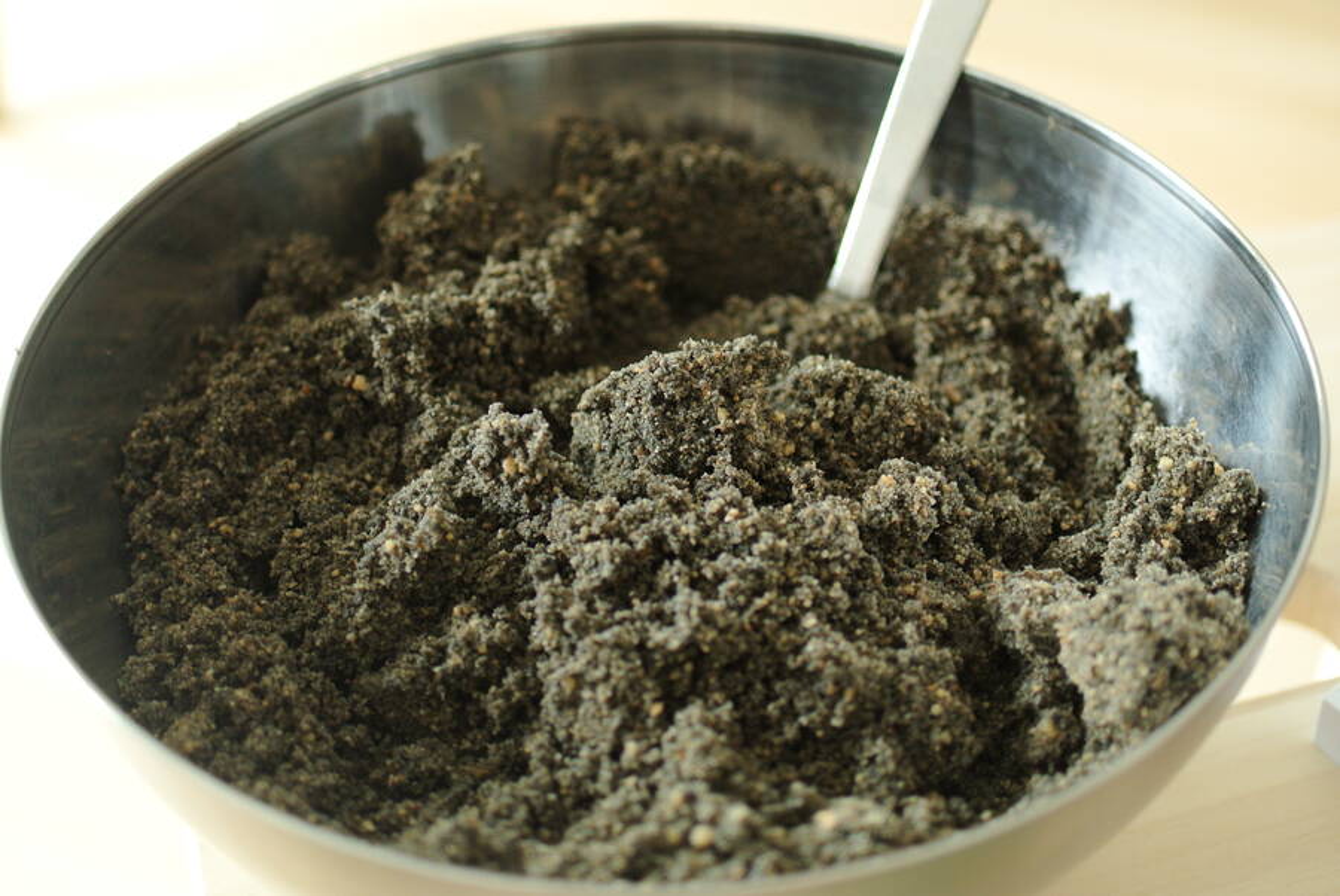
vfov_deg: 27.6
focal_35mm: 49
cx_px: 670
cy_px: 448
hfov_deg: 40.3
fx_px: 1826
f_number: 1.8
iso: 220
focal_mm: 18.5
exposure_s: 1/60
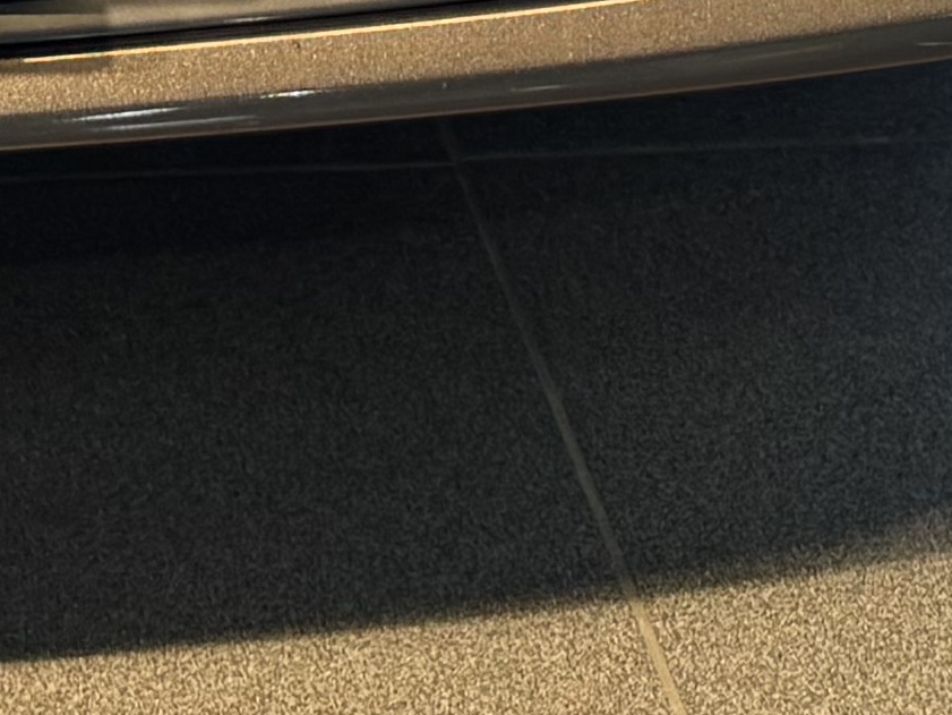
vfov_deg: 8.1
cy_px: -1192
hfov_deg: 11.6
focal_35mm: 163
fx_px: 4483
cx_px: -528
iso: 100
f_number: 1.78
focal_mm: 6.76
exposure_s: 1/100
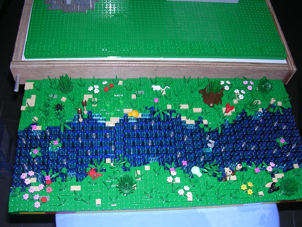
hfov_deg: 49.0
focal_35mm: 38
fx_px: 332
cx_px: 151
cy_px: 114
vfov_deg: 37.7
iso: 100
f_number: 2.8
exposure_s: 1/60.1
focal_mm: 5.8
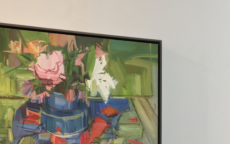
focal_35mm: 56
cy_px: 129
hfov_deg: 36.2
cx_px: 126
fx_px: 351
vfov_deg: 22.6
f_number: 2.2
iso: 32
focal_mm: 4.15
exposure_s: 1/30
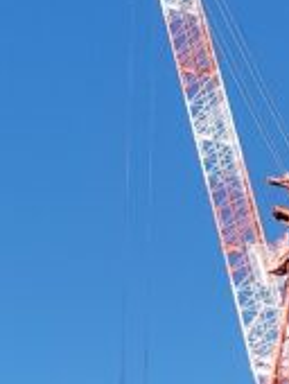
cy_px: 675
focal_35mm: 169
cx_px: 324
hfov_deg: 8.7
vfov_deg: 11.0
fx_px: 1877
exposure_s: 1/679
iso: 50
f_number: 1.8
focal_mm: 4.22
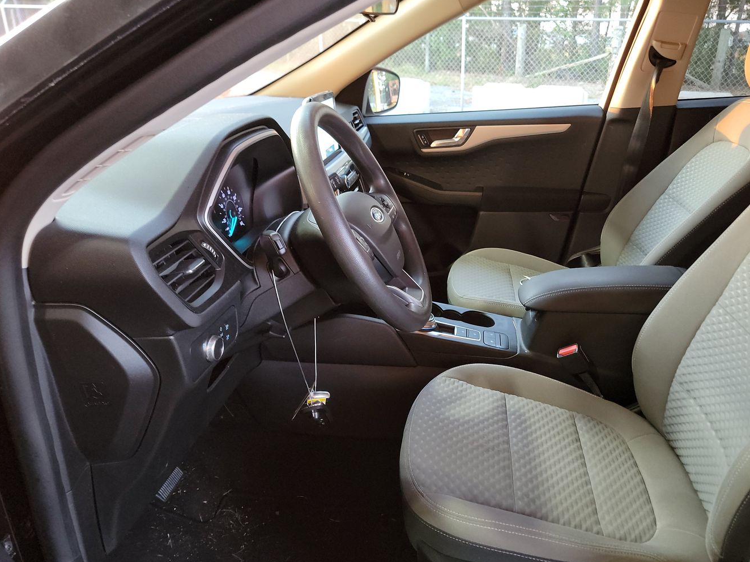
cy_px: 301
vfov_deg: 48.2
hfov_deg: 61.2
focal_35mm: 29
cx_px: 442
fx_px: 628
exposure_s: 1/39
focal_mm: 6.7
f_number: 1.8
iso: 778
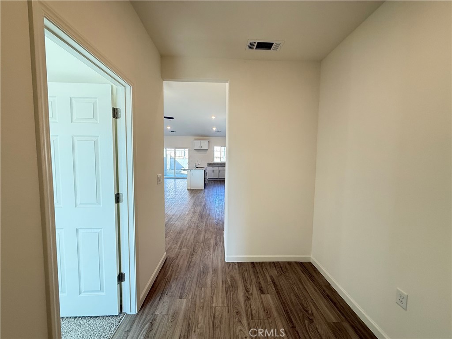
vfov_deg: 85.7
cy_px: 170
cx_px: 226
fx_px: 183
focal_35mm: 14
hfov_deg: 102.1
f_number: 2.2
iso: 250
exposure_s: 1/120
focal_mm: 2.22
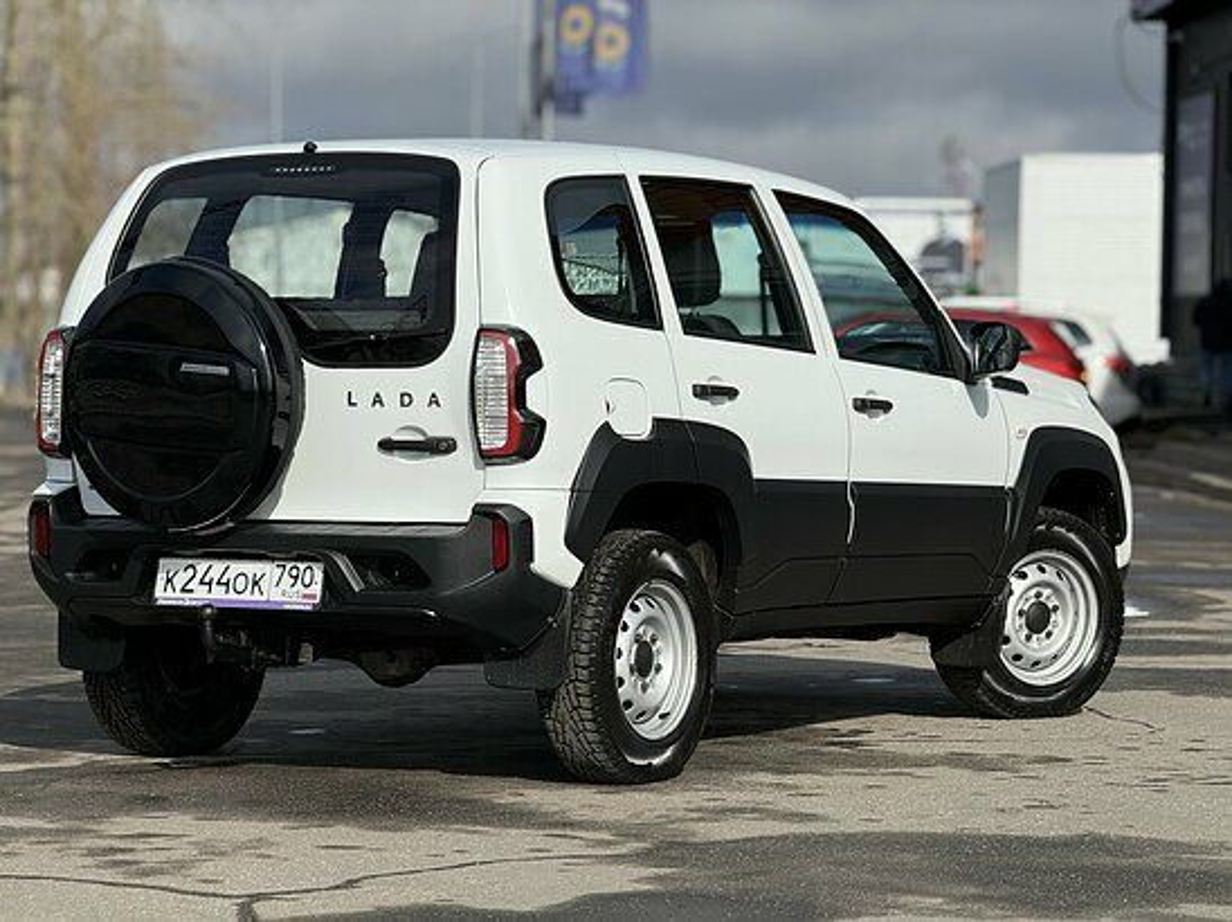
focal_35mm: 120
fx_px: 4267
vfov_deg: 12.3
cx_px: 616
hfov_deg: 16.4
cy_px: 461
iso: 50
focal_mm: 15.66
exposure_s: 1/2611
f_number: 2.8
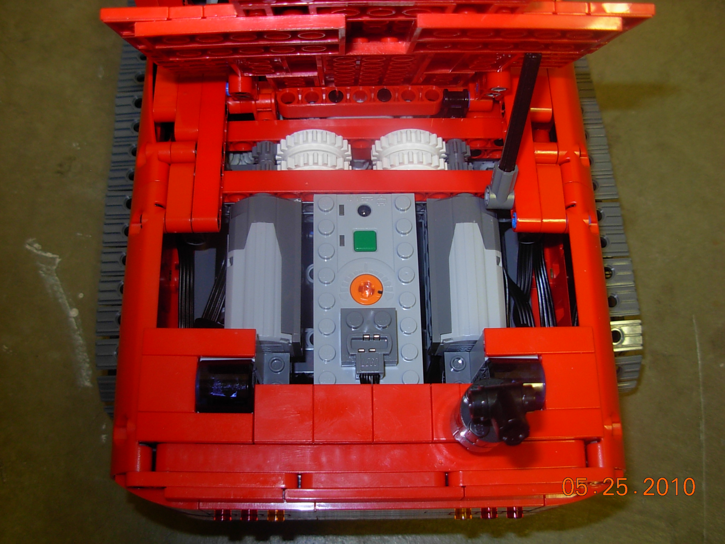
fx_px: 796
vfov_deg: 37.7
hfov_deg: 49.0
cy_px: 272
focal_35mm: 38
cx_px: 362
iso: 79
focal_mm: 6.3
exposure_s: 1/22.6
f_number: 2.9
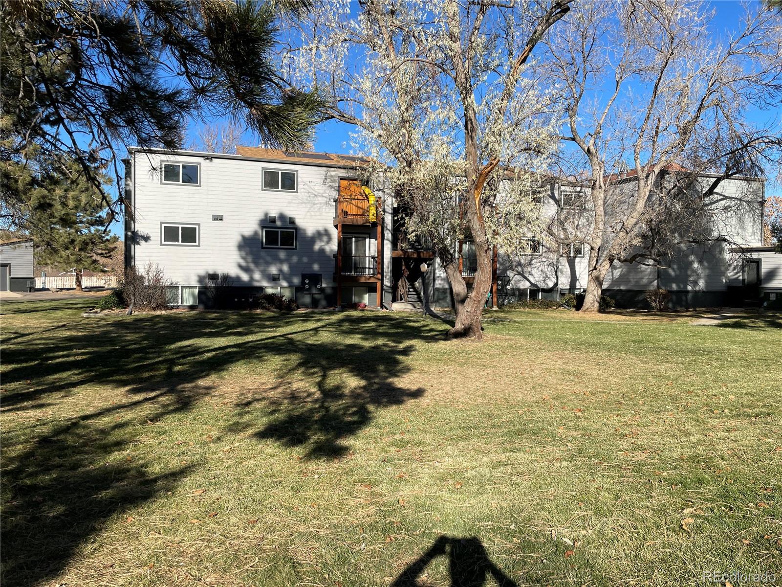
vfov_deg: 53.1
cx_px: 391
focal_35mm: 26
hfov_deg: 67.3
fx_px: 587
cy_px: 294
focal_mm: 4.2
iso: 32
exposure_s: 1/2959
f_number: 1.6
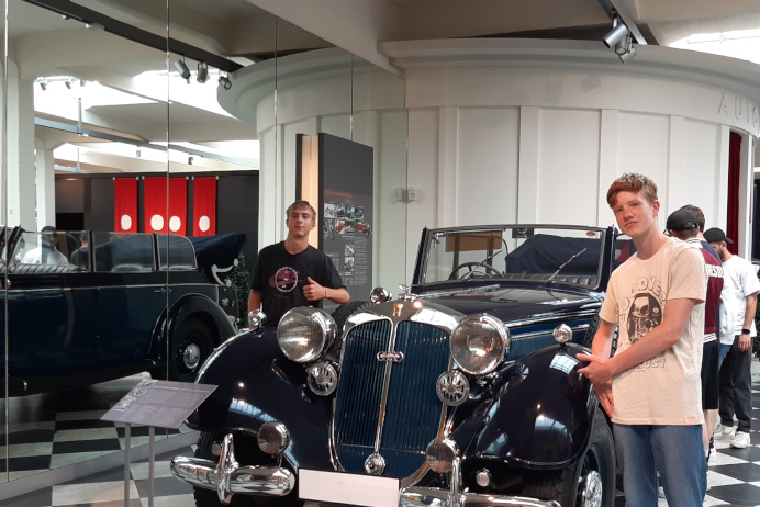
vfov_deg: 33.4
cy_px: 298
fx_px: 845
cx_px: 440
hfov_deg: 48.3
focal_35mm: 40
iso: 50
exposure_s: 1/50
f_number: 1.7
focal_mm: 3.92
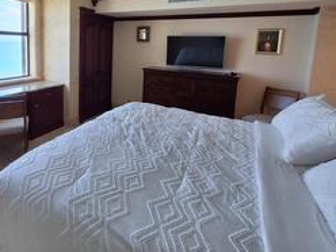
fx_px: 204
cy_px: 68
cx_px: 102
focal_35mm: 21
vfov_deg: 60.5
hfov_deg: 75.5
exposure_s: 1/120
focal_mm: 1.74
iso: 64
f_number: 2.2
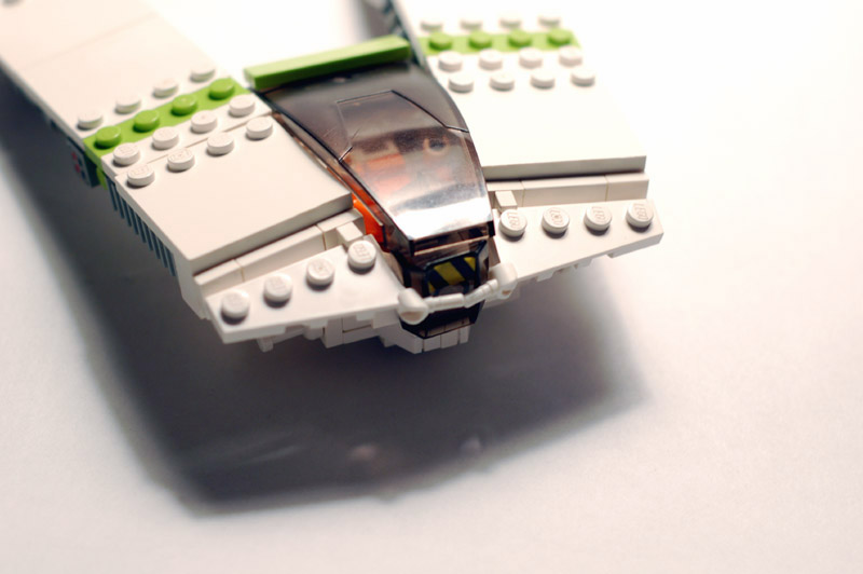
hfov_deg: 27.0
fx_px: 1796
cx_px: 432
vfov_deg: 18.2
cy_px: 287
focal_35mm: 75
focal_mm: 50
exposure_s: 1/30
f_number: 4
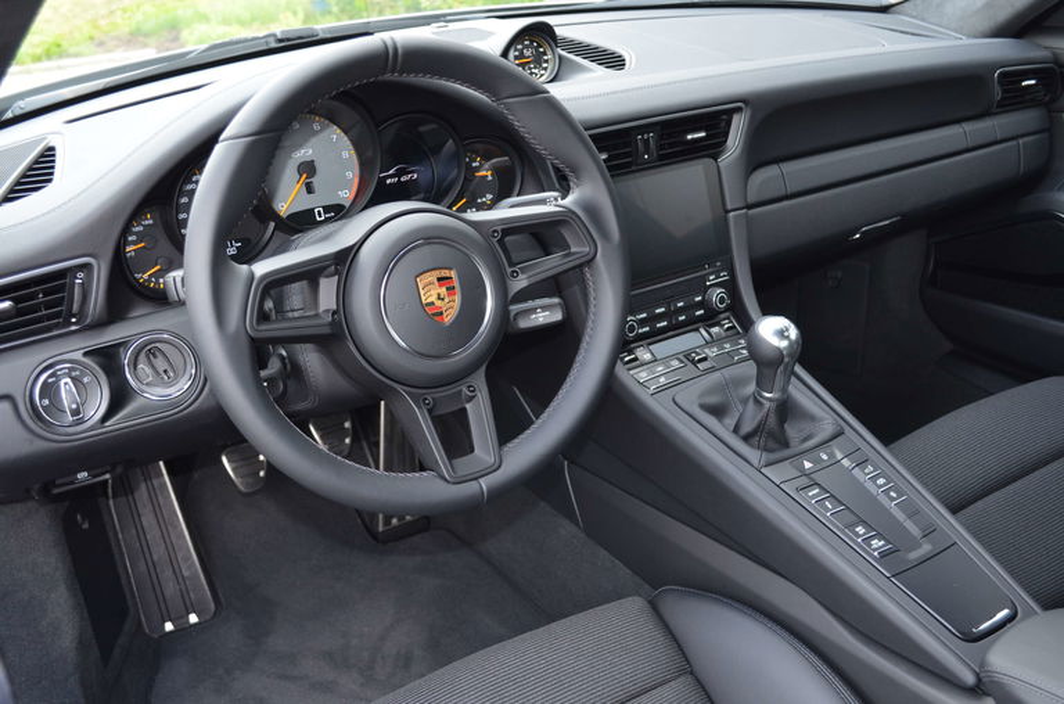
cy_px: 352
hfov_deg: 53.2
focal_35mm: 36
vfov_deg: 36.7
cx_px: 532
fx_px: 1061
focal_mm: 24
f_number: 4
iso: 400
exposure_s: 1/80
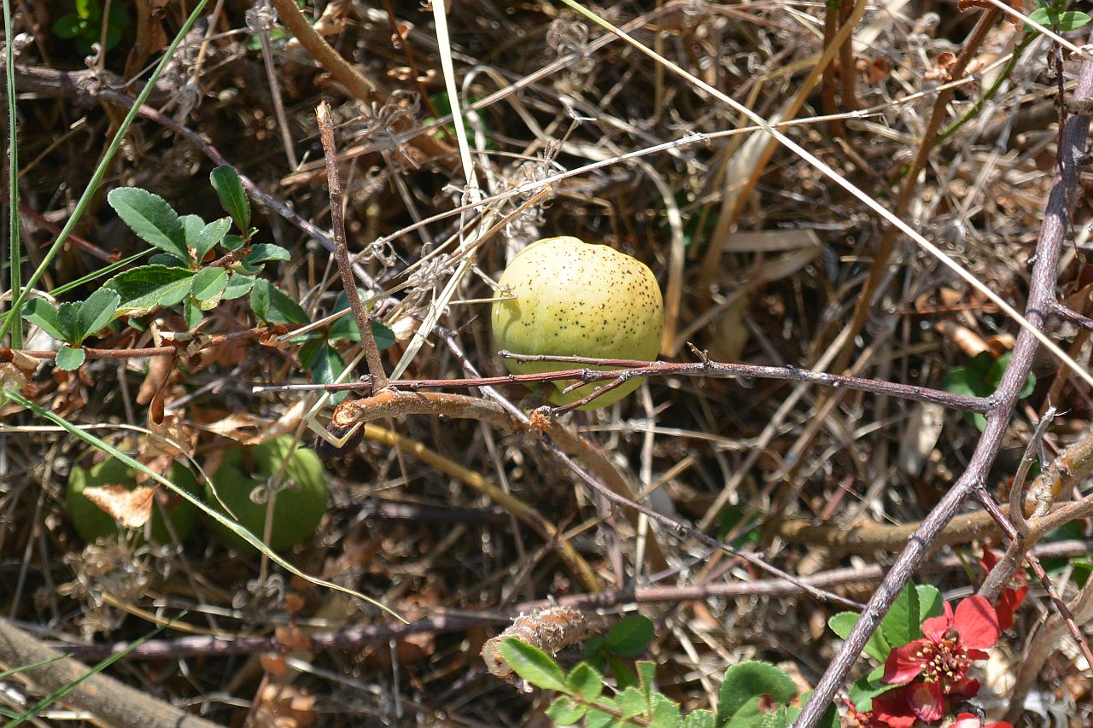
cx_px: 546
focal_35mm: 81
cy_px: 364
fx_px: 2459
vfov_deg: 16.9
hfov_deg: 25.1
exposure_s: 1/500
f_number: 5.6
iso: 160
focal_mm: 30
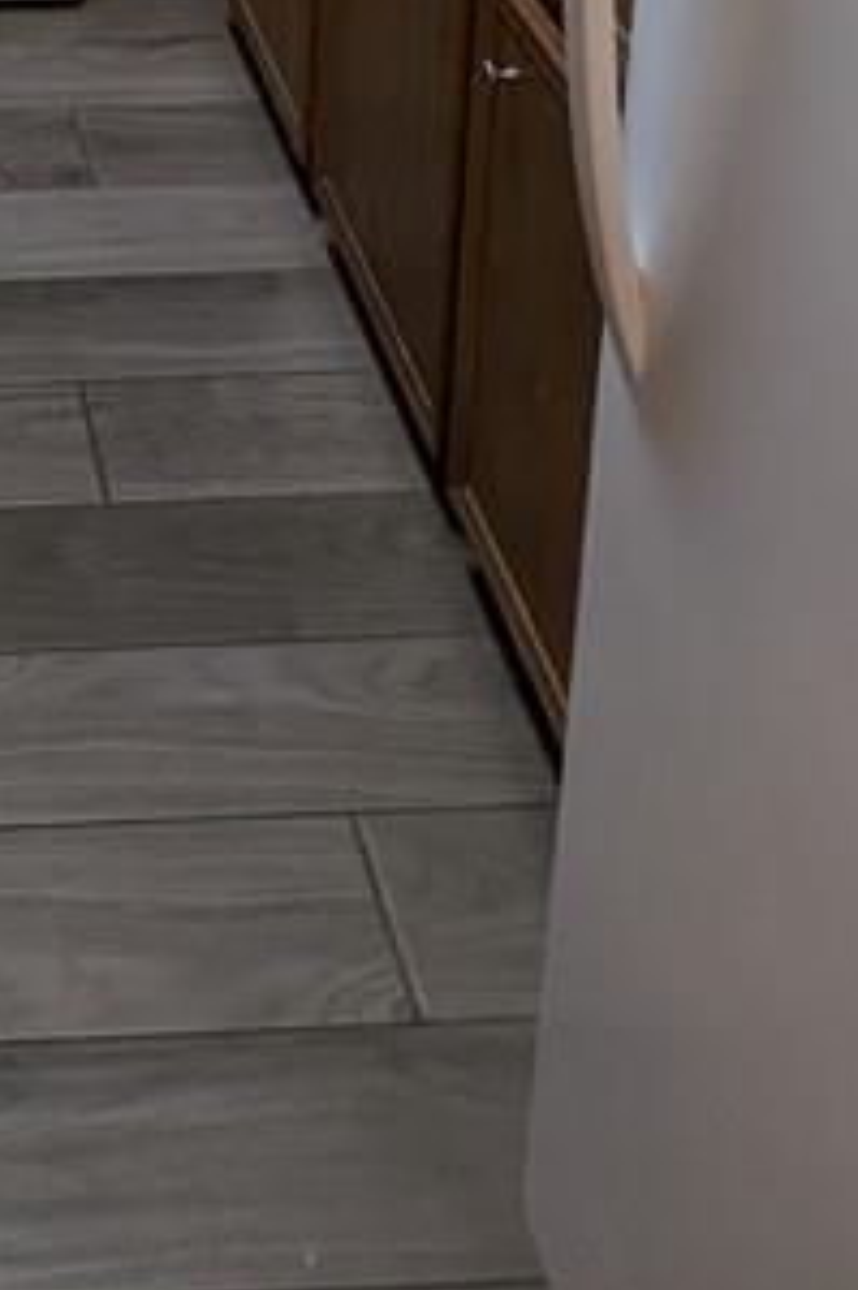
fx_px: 2040
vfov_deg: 26.4
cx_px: -222
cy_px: -602
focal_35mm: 57
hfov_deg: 21.7
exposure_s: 1/40
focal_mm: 2.35
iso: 153
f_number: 2.2
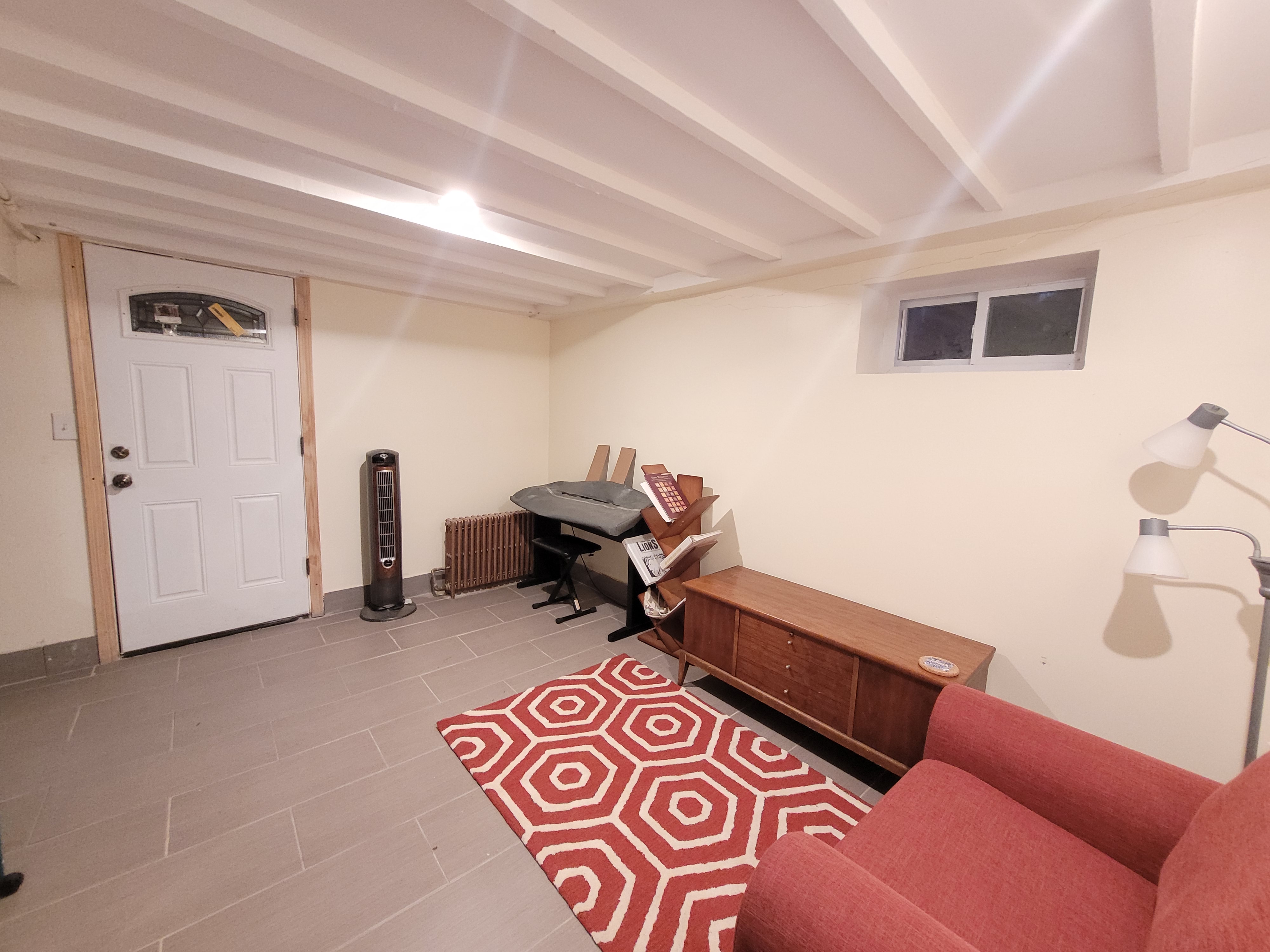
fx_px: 477
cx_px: 635
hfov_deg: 106.2
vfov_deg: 89.9
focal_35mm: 13
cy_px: 476
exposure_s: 1/29
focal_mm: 1.74
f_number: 2.2
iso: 500
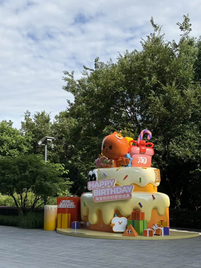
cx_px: 100
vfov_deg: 39.7
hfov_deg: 30.3
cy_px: 134
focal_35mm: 48
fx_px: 372
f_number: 1.78
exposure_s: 1/3378
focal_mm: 6.76
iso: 64
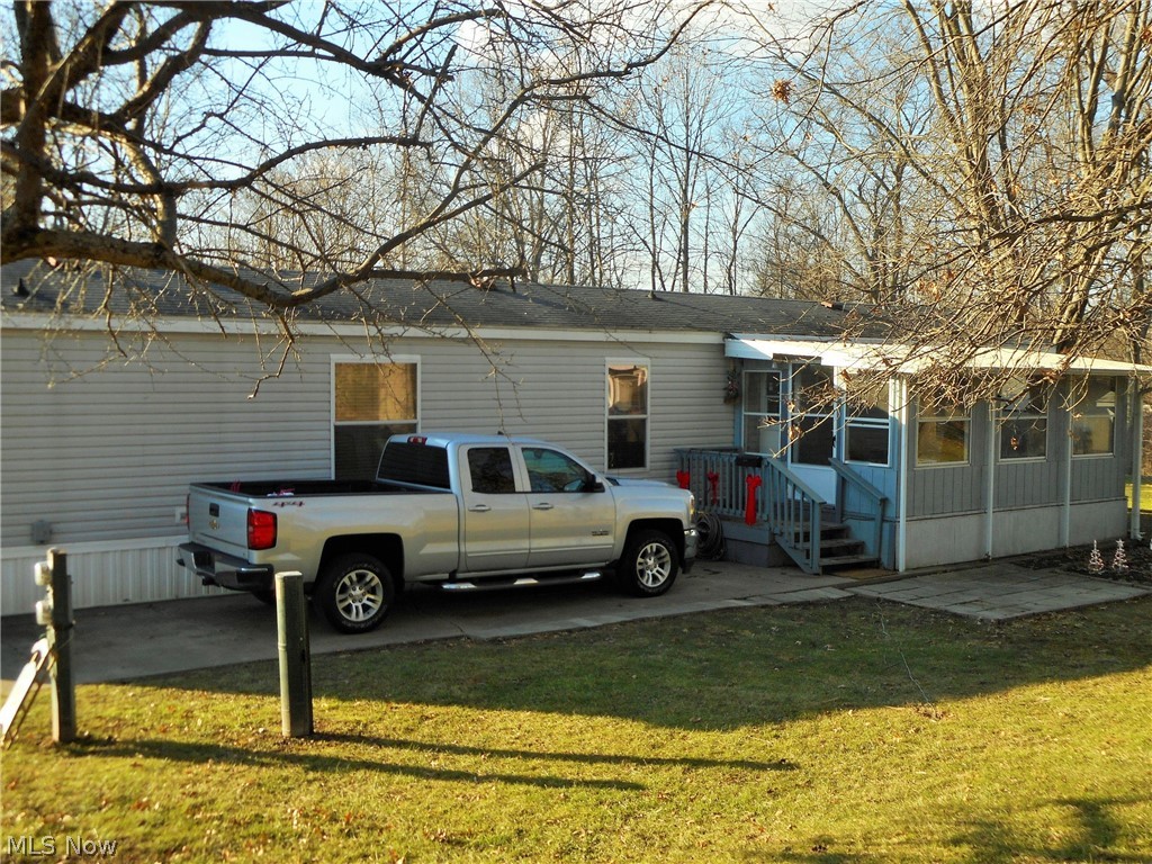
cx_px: 576
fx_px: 1298
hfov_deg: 47.9
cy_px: 432
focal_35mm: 39
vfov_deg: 36.8
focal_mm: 6.9
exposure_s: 1/200
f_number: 4.5
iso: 80
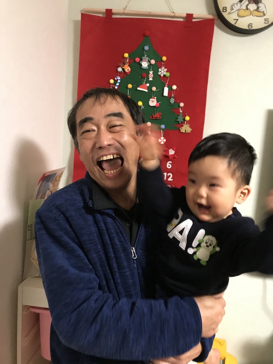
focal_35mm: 28
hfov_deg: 49.7
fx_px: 294
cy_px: 182
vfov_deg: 63.4
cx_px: 136
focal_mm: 3.99
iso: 100
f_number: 1.8
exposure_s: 1/8
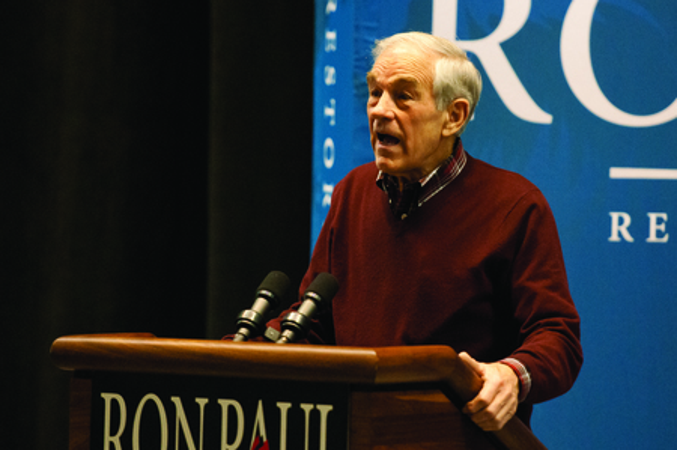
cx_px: 338
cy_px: 225
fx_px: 5213
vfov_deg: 4.9
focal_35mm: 278
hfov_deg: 7.4
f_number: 2.8
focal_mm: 185
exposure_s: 1/160
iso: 1600
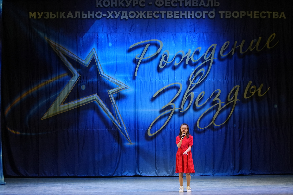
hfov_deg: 19.5
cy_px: 98
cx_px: 146
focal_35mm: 105
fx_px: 855
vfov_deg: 13.0
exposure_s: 1/400
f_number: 2.8
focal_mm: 70
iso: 2000
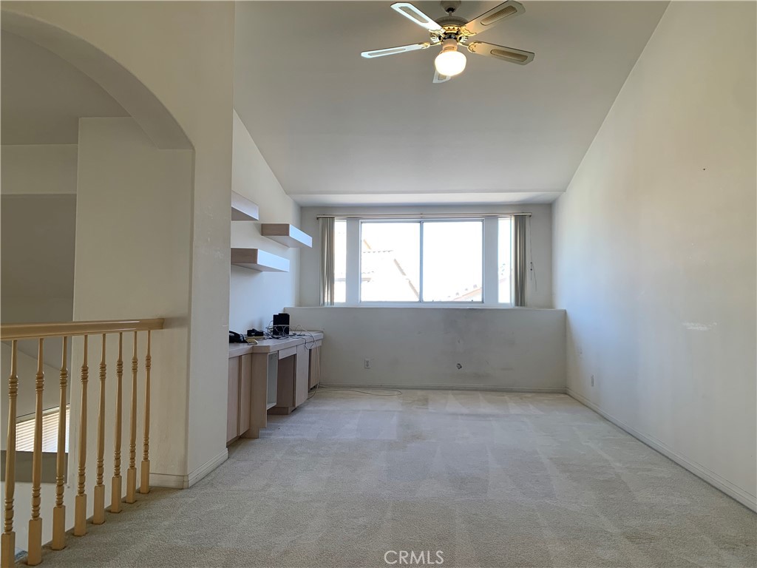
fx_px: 569
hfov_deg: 67.3
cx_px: 378
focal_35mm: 26
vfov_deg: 53.1
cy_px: 284
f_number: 1.8
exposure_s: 1/120
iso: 50
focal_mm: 4.25
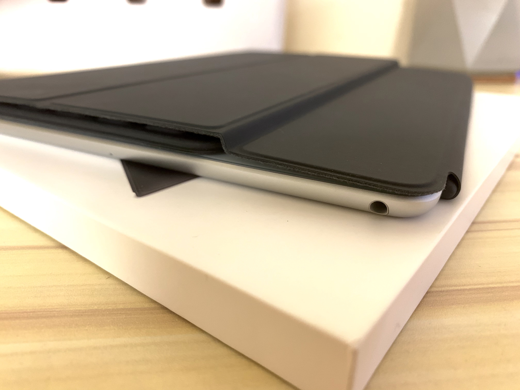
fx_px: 391
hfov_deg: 67.3
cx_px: 260
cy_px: 195
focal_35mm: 26
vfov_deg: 53.1
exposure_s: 1/25
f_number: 1.8
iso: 640
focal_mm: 4.25
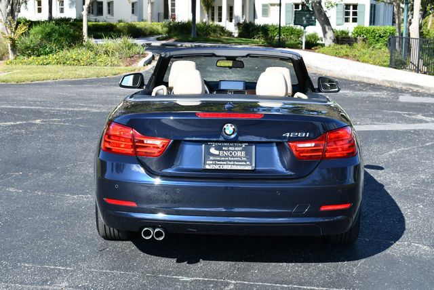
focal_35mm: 68
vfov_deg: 20.1
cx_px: 217
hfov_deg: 29.6
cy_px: 145
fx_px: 821
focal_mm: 34
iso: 160
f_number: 8
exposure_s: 1/250
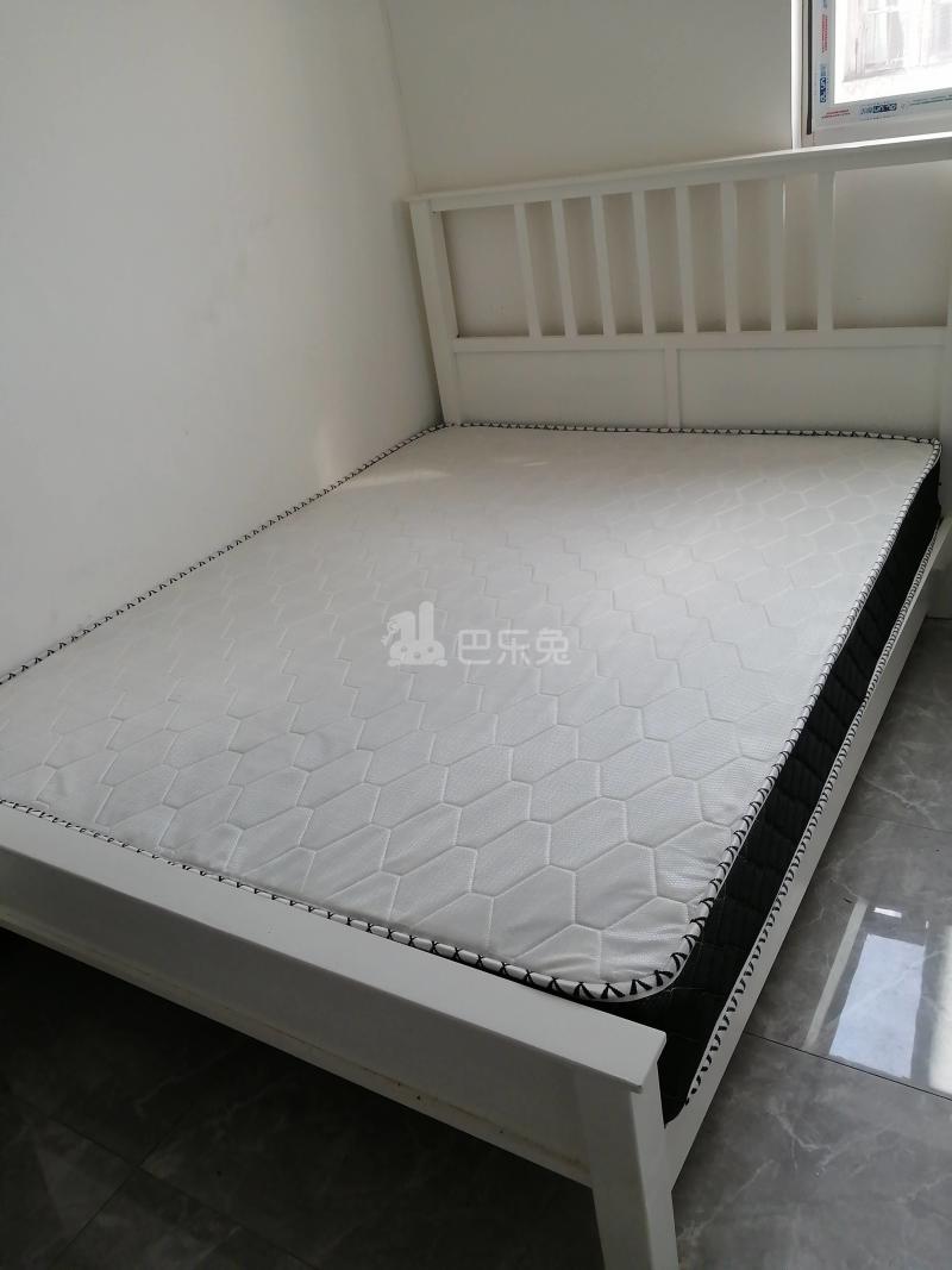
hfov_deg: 53.1
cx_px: 476
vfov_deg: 67.3
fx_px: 954
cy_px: 635
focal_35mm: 26
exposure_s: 1/100
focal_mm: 3.62
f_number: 1.8
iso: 64
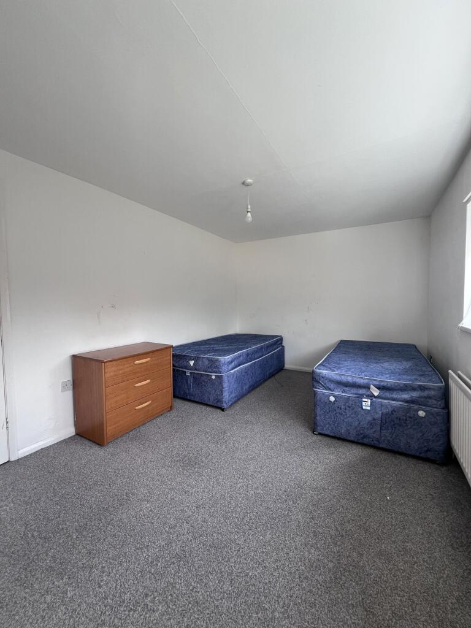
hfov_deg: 89.9
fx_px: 236
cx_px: 236
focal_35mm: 13
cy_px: 314
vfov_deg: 106.2
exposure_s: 1/99
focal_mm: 1.57
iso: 50
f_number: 1.8
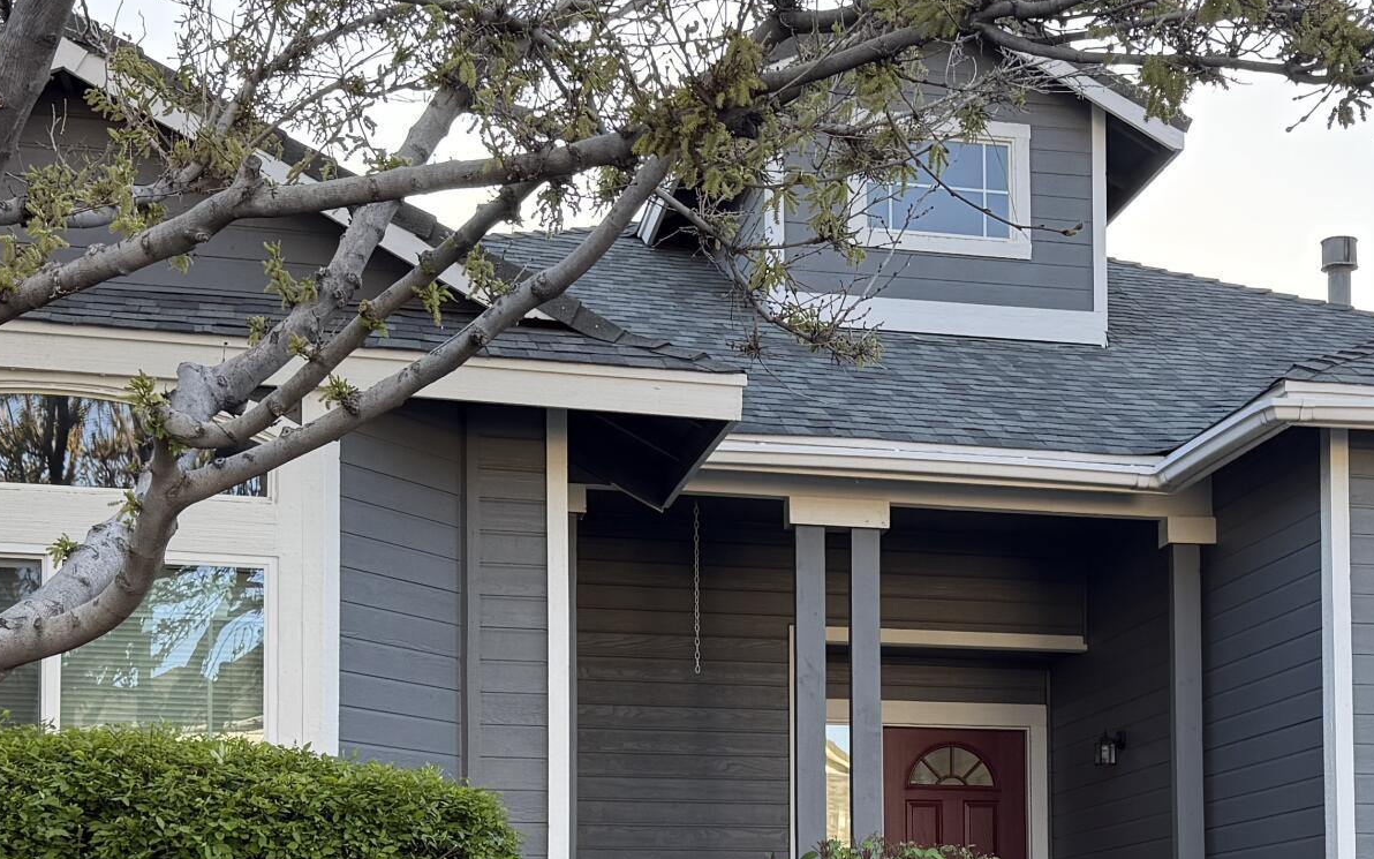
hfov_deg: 31.6
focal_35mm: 64
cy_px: 858
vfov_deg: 19.7
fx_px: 2397
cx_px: 960
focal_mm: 6.76
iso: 100
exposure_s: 1/575
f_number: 1.78
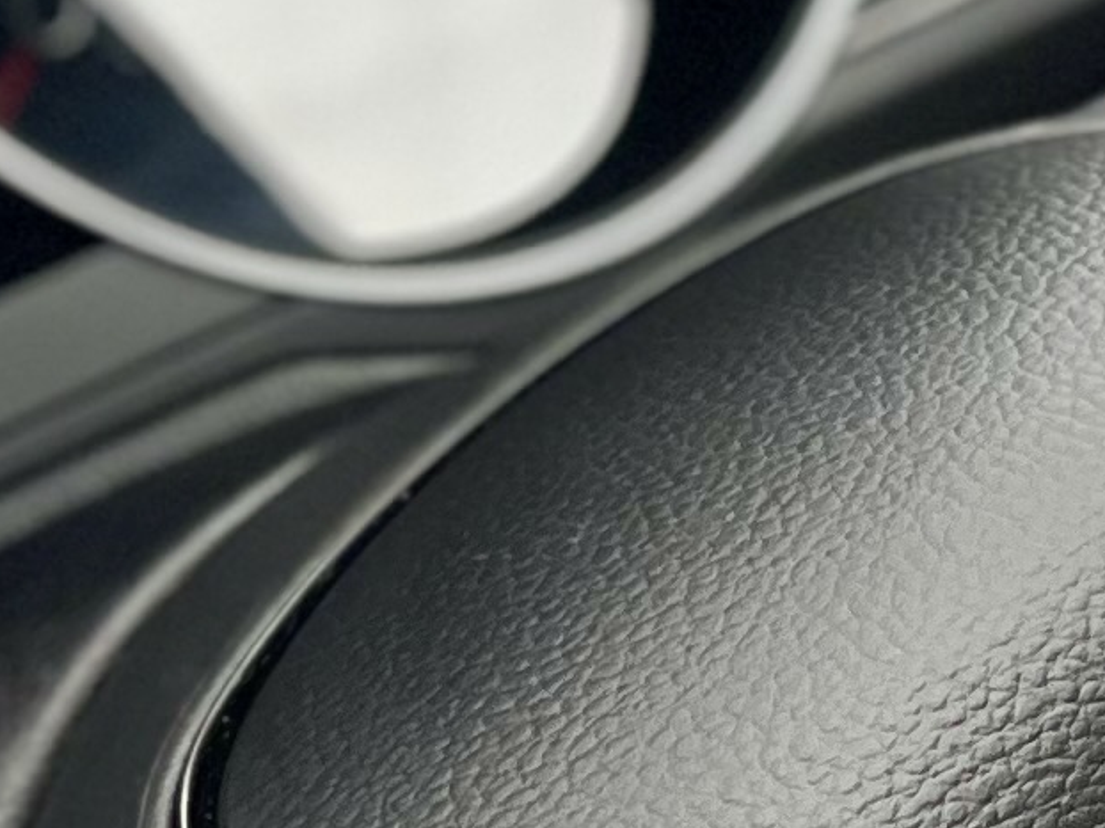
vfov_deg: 3.6
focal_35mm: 415
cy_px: 1029
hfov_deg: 4.8
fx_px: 13242
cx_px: 904
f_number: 2.2
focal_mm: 7.5
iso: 40
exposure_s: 1/121
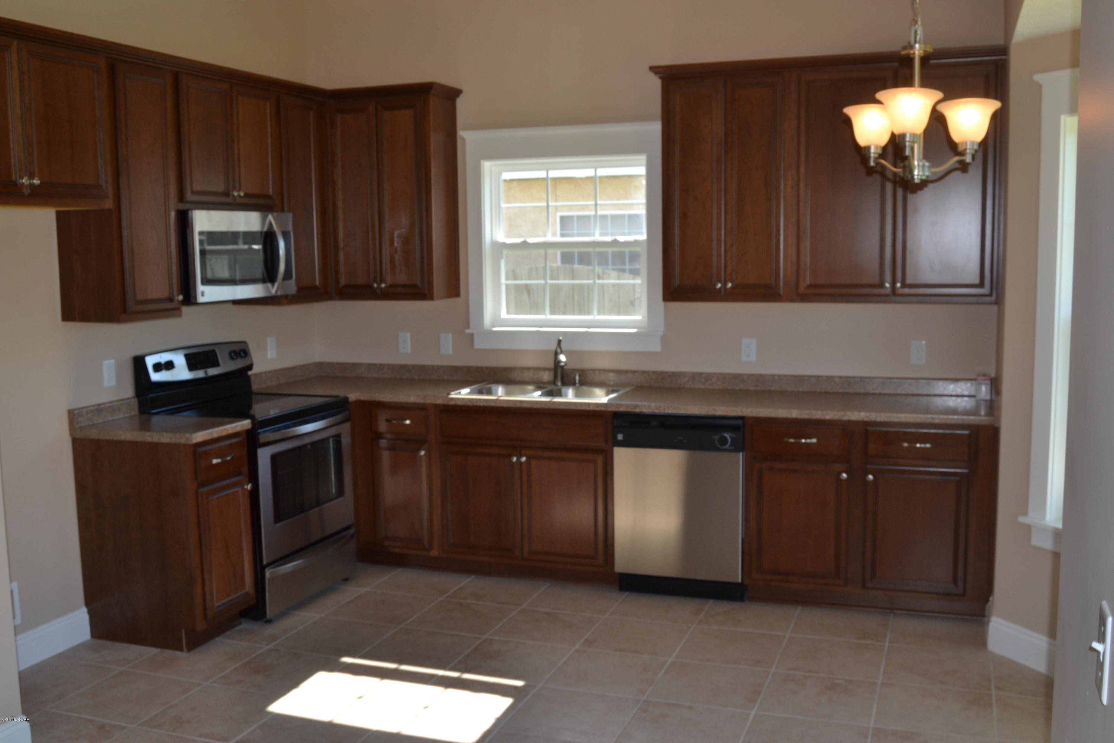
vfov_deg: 38.4
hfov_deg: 55.1
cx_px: 557
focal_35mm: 34
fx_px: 1067
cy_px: 372
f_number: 8
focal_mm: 23
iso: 250
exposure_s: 1/60
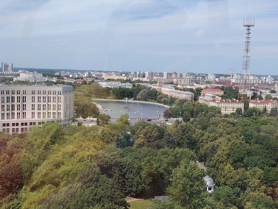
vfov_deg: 33.6
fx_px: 345
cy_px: 104
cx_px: 139
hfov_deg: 43.9
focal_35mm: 43
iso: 121
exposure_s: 1/1144
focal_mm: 5.25
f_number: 1.75
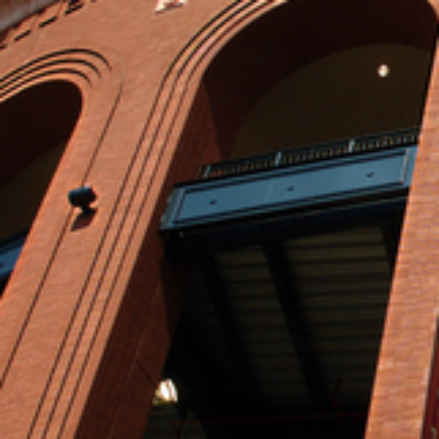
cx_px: 638
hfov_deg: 14.4
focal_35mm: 114
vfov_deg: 15.3
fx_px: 1636
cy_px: 251
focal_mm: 18
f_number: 13
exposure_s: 1/100
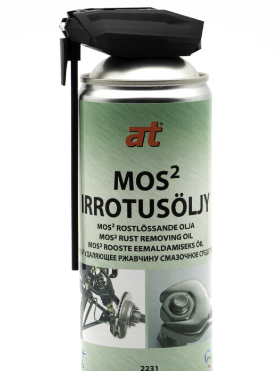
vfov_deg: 10.0
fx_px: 2111
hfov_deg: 7.5
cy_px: 209
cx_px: 138
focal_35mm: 197
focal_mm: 67
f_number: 13
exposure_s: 1/6
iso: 100
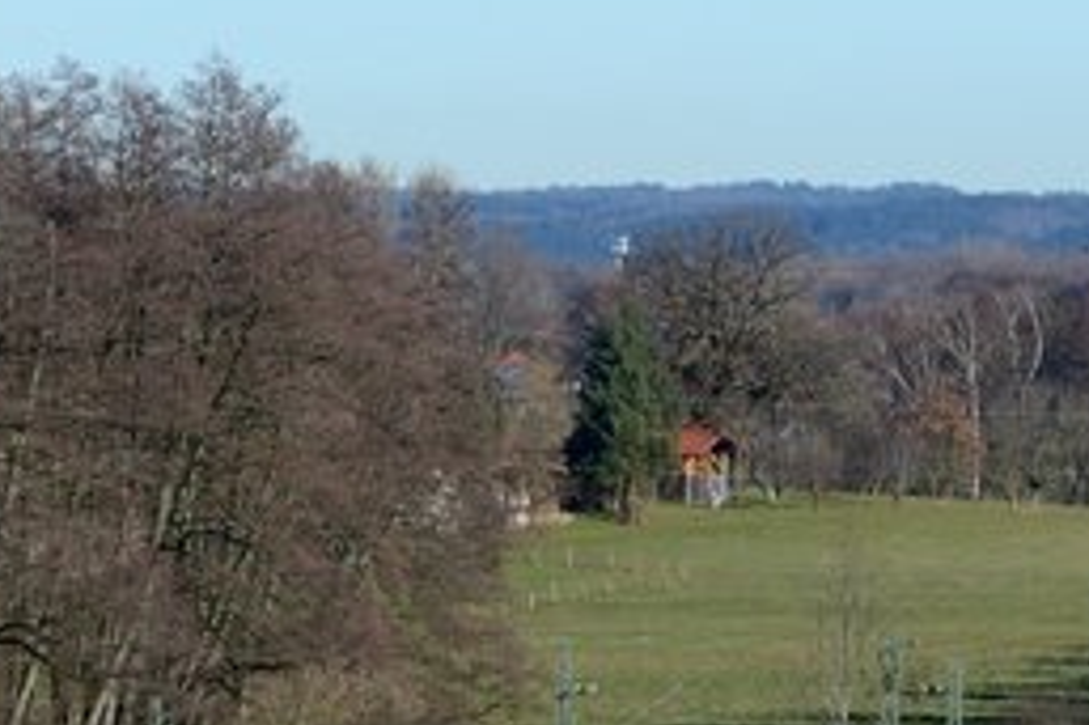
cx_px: -640
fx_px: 15810
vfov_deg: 2.6
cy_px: 772
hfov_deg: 3.9
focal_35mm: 523
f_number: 6.3
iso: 200
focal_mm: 112
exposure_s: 1/1250
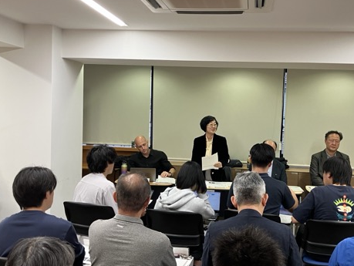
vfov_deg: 36.9
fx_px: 399
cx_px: 204
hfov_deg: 47.7
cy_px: 136
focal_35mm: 39
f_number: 1.8
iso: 64
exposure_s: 1/50
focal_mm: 3.99
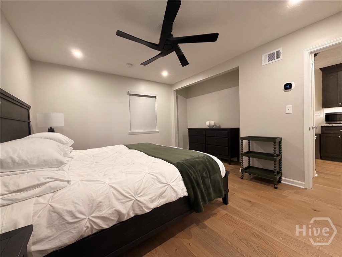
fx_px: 138
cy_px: 128
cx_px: 171
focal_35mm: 14
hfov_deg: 102.1
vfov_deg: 85.7
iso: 320
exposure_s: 1/60
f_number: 2.2
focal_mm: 2.22
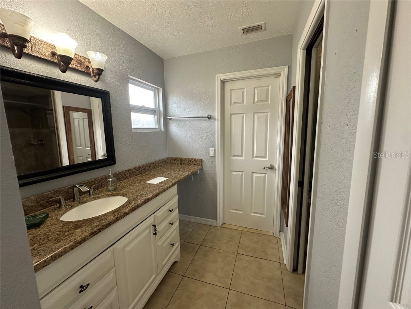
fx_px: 166
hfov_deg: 102.1
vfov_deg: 85.7
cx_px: 206
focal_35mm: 14
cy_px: 154
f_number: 2.2
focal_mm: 2.22
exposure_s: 1/60
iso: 160
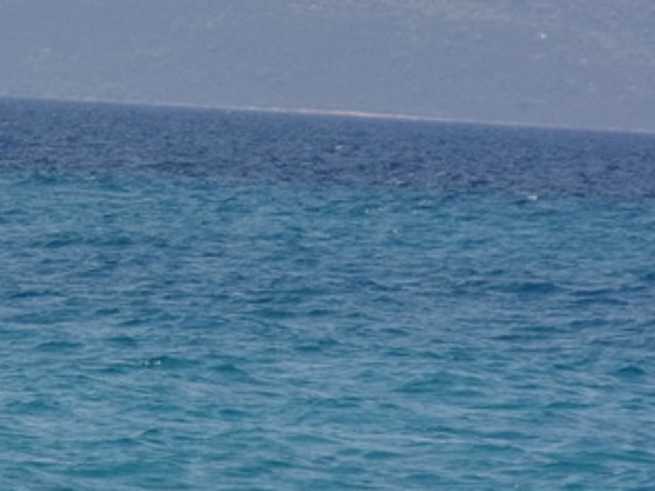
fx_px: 17534
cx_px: 86
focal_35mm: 927
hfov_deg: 2.1
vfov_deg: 1.6
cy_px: 299
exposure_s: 1/550
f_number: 5.8
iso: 80
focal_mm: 65
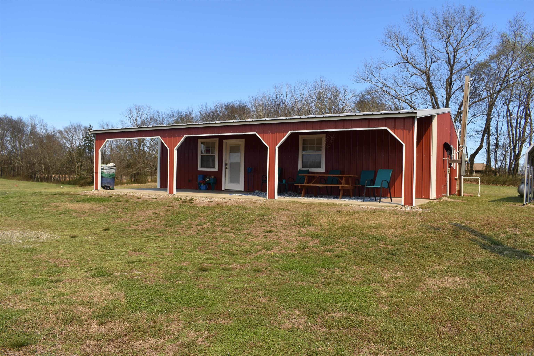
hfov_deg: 67.4
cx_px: 267
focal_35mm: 27
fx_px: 400
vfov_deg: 47.9
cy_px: 178
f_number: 8
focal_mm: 18
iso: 125
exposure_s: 1/250
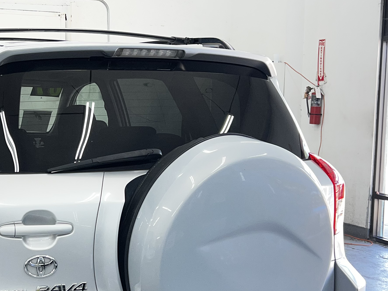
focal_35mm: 59
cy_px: 171
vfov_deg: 24.8
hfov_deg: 32.0
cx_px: 91
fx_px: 661
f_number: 1.5
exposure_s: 1/120
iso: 40
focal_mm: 5.7
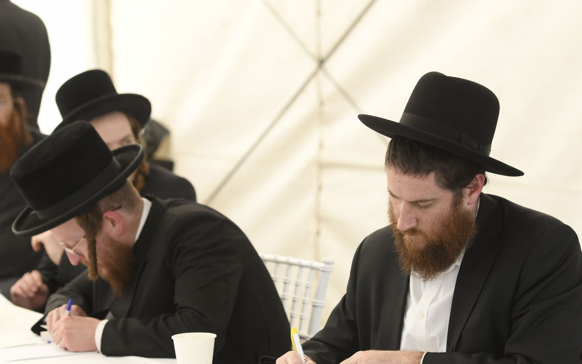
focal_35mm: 141
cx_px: 327
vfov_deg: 9.3
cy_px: 201
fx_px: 2236
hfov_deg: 14.8
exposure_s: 1/250
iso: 500
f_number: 4.5
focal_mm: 102
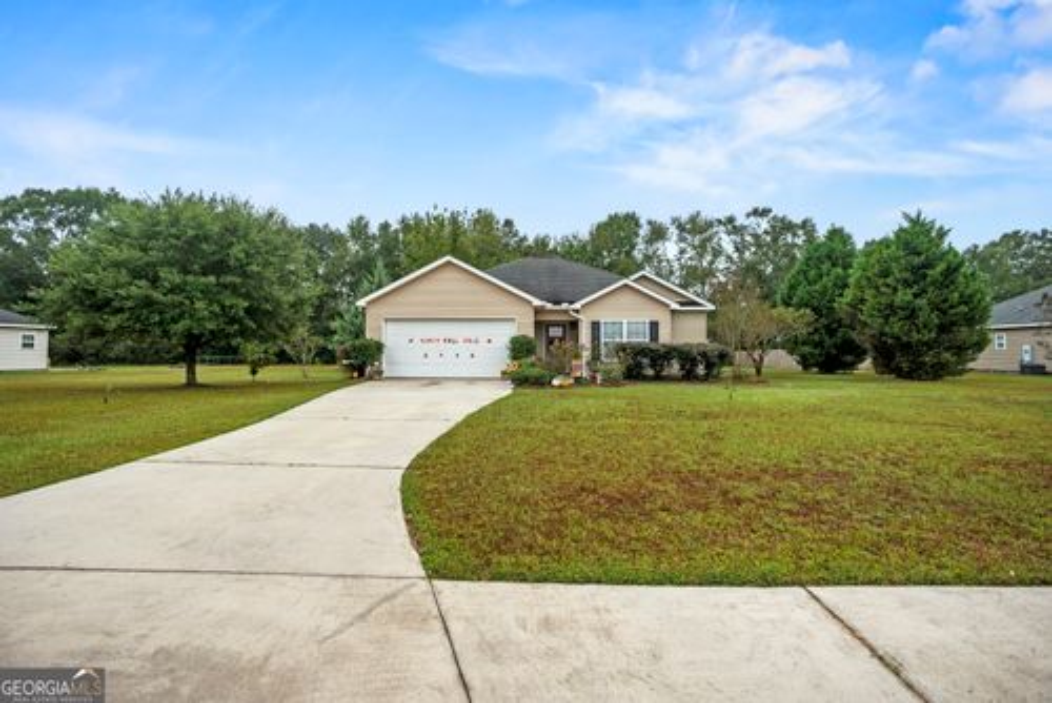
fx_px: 497
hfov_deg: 93.2
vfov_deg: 70.5
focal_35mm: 17
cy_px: 352
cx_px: 526
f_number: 6.3
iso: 400
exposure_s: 1/160
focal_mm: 17
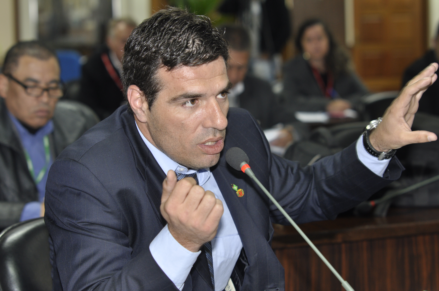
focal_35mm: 105
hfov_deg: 19.5
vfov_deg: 13.0
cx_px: 220
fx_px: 1279
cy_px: 146
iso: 400
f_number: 2.8
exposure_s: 1/50
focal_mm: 70
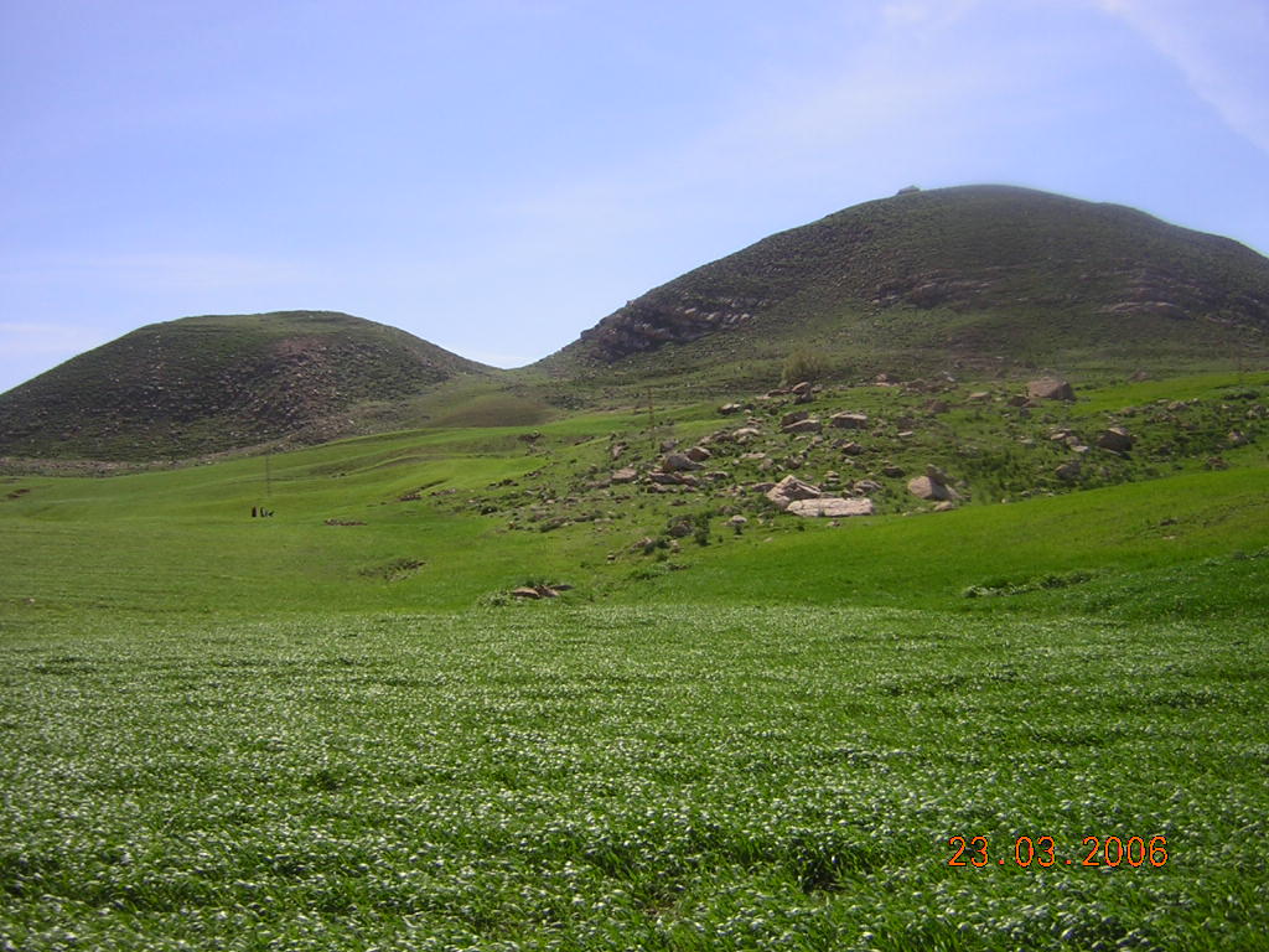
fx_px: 1320
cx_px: 634
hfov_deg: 51.4
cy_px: 476
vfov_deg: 39.7
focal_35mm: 36
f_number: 5.2
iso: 50
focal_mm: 4.7
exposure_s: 1/306
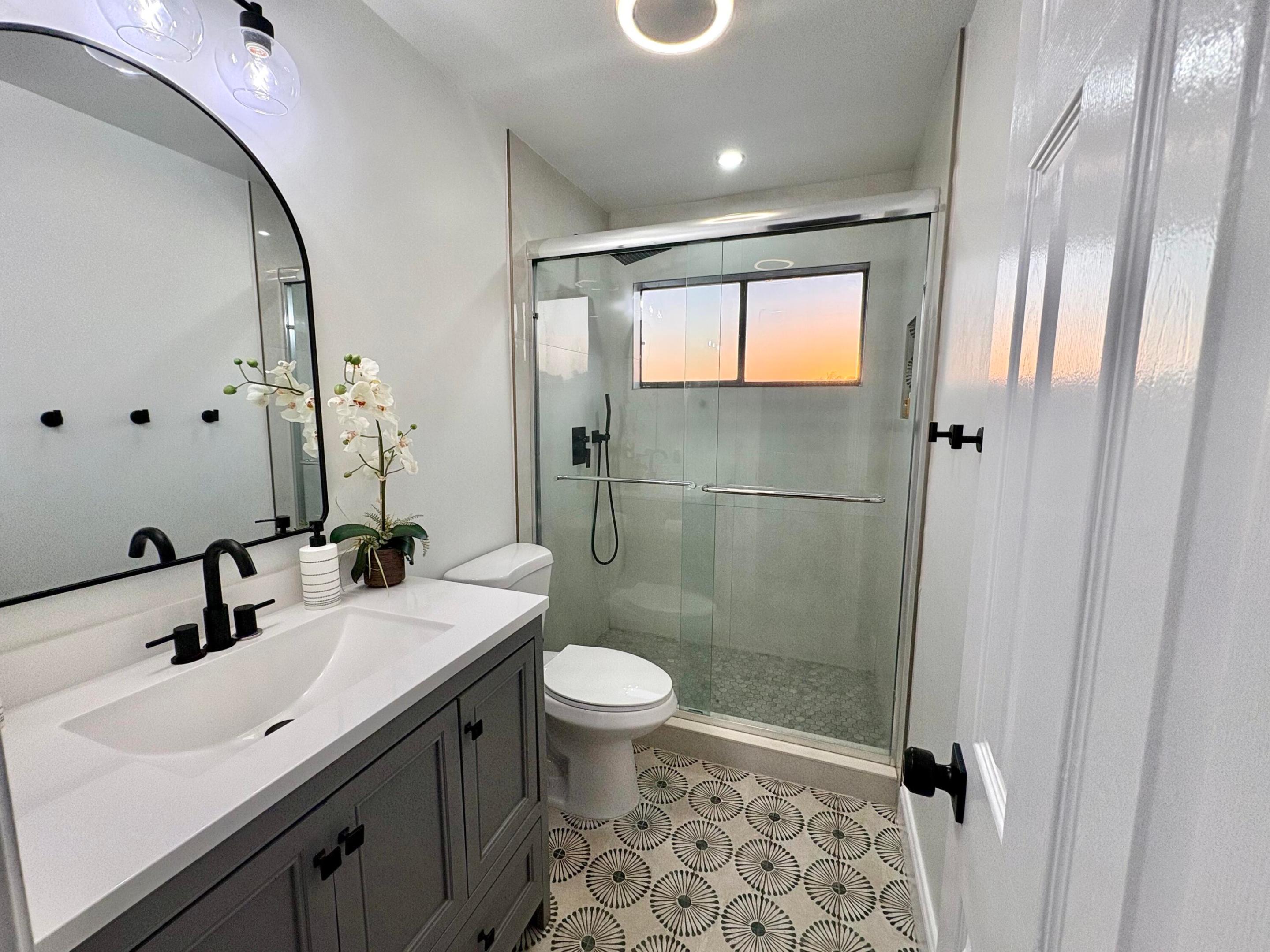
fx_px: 514
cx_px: 635
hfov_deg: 102.1
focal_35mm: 14
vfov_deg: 85.7
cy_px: 476
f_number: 2.2
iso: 64
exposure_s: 1/217
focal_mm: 2.22
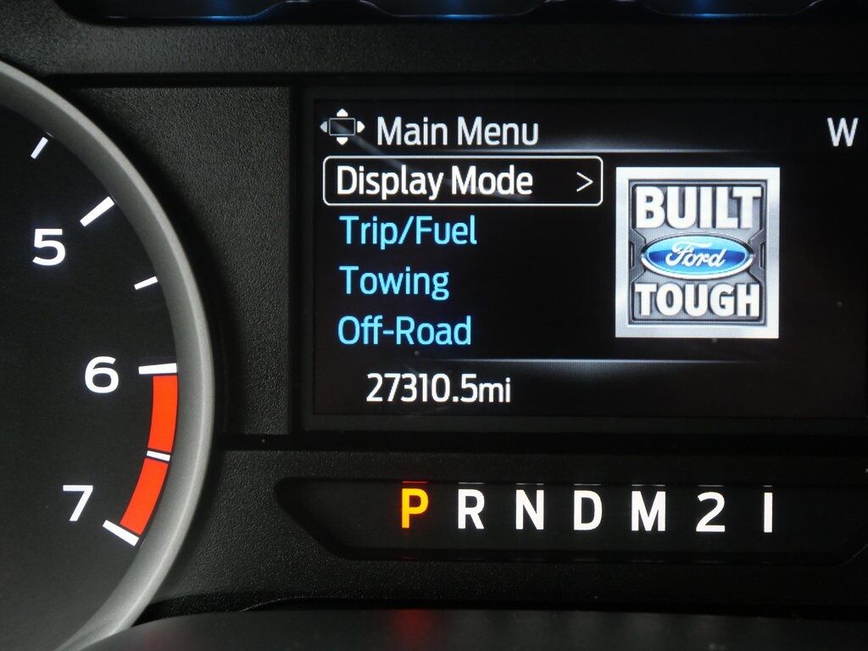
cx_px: 434
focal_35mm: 64
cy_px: 326
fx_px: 1605
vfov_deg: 22.9
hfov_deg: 30.3
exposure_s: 1/80
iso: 2000
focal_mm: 32
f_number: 5.6
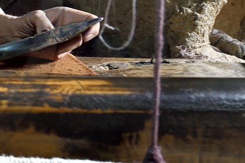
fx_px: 449
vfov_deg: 19.9
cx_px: -157
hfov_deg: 22.6
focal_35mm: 66
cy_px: -7
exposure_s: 1/30
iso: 2000
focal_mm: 19
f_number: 9
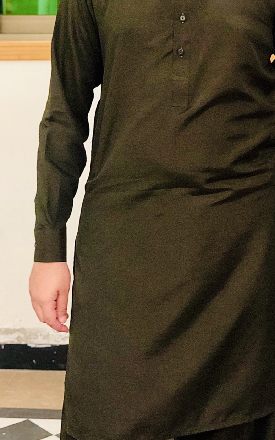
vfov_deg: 22.6
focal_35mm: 91
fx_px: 1092
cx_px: 206
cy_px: 108
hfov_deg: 14.3
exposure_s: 1/20
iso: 160
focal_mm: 6
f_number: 2.4
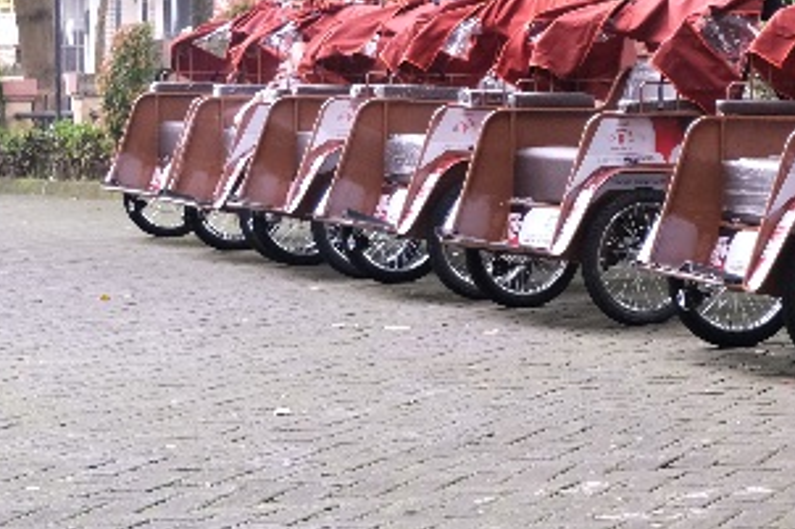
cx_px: 1081
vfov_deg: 12.0
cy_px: 142
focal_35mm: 114
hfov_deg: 16.8
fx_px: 2516
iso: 2000
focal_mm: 25.7
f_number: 2.8
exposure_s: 1/500
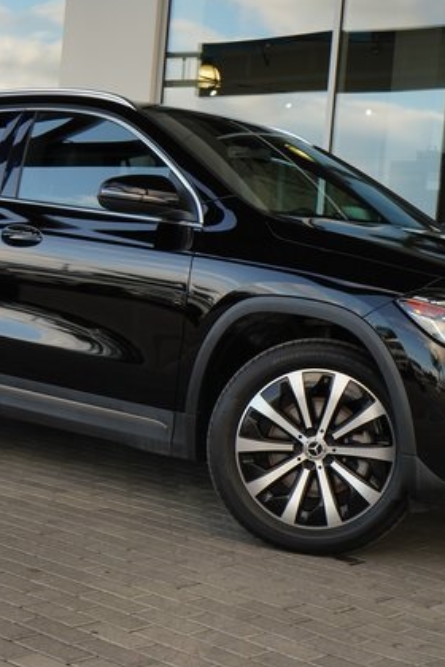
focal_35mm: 64
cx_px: 226
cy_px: 333
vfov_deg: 31.4
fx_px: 1187
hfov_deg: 21.2
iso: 1000
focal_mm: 42
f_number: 8
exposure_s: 1/400
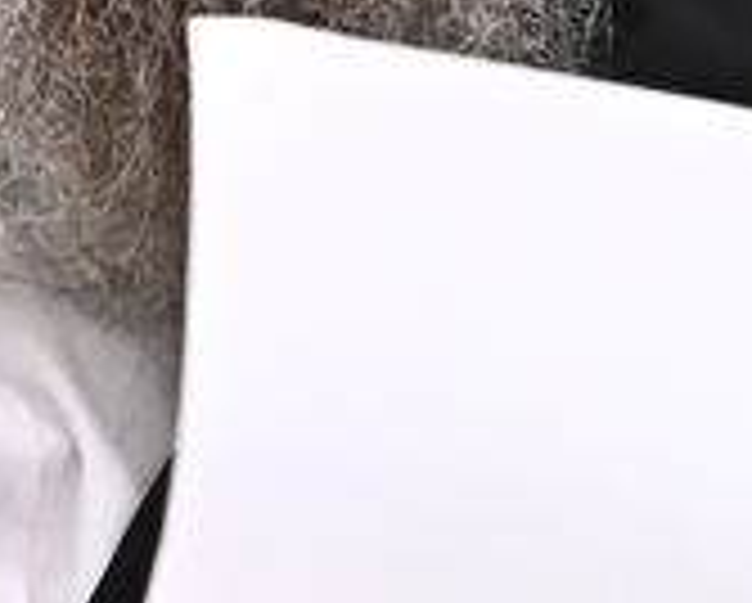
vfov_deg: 5.1
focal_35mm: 299
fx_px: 6662
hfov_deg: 6.4
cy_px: -716
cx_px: 725
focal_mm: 38
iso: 3200
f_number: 6.3
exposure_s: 1/200
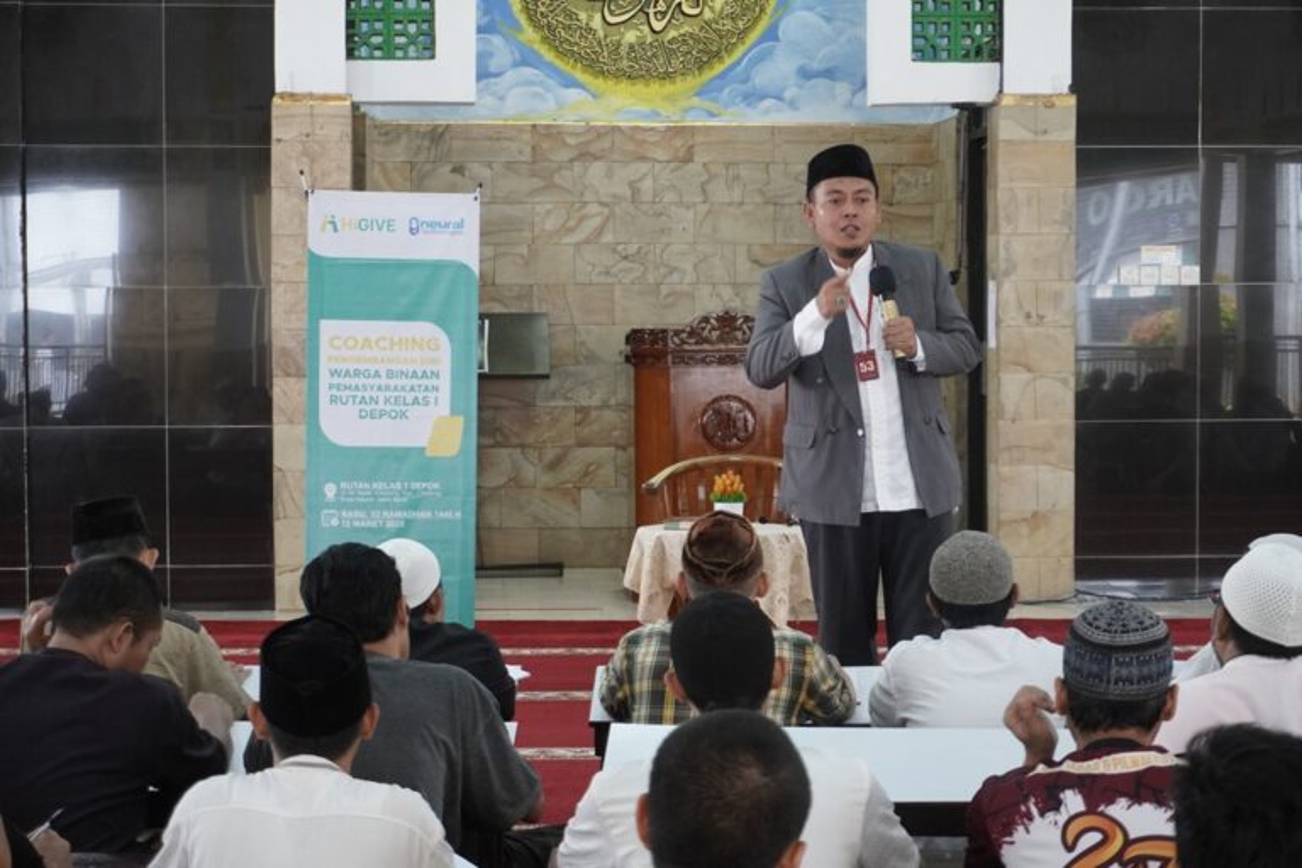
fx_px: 2712
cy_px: 434
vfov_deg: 18.2
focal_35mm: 75
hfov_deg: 27.0
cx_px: 651
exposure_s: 1/80
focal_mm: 50
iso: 2000
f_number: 5.6
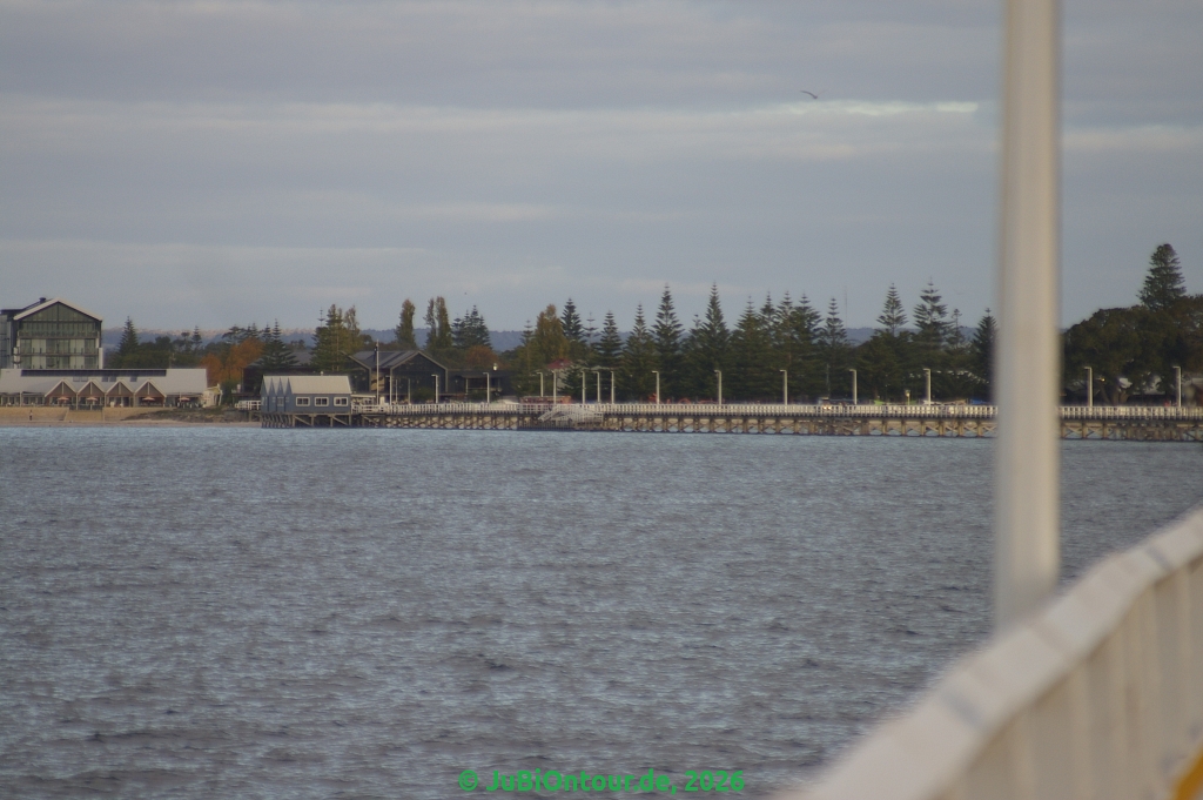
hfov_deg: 8.1
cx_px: 602
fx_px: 8514
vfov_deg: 5.4
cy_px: 400
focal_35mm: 255
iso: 200
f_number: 5.6
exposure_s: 1/250
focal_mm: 170
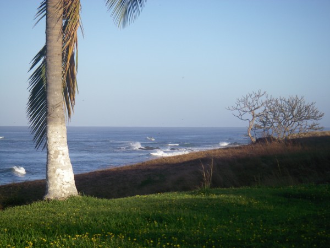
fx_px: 1087
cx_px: 165
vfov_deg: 13.0
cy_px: 124
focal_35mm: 114
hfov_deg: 17.3
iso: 64
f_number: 4
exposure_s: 1/500
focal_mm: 18.9
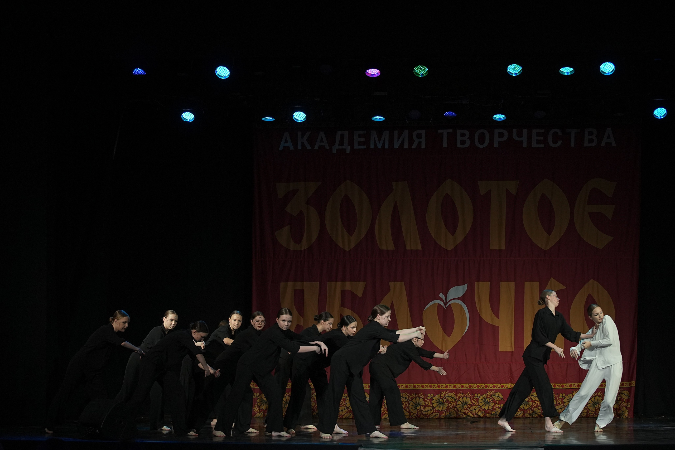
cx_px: 338
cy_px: 225
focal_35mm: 78
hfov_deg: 26.0
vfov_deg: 17.5
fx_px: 1462
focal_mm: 78
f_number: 4
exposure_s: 1/400
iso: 2000
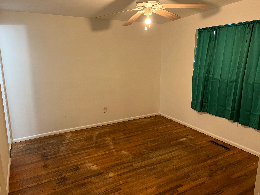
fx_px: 195
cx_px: 130
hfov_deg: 67.3
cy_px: 98
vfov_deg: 53.1
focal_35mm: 26
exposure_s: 1/60
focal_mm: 5.7
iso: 250
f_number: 1.5
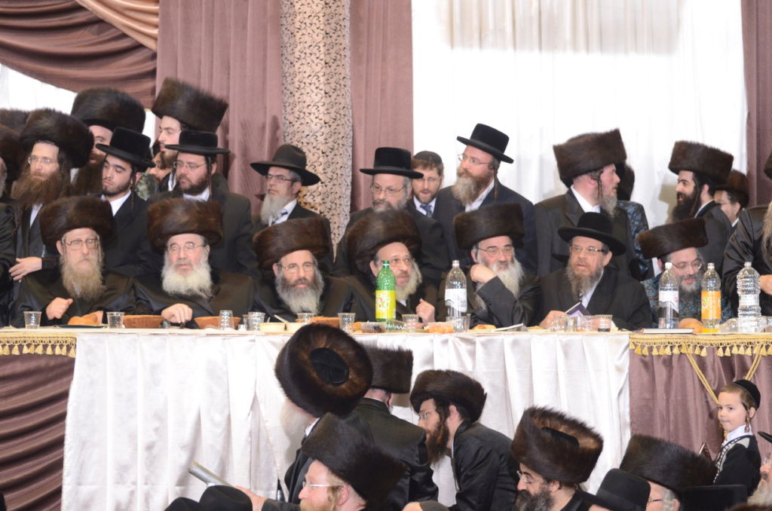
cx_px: 386
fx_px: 2568
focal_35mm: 120
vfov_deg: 11.4
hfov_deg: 17.1
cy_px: 256
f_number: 5
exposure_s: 1/125
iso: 1250
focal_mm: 80
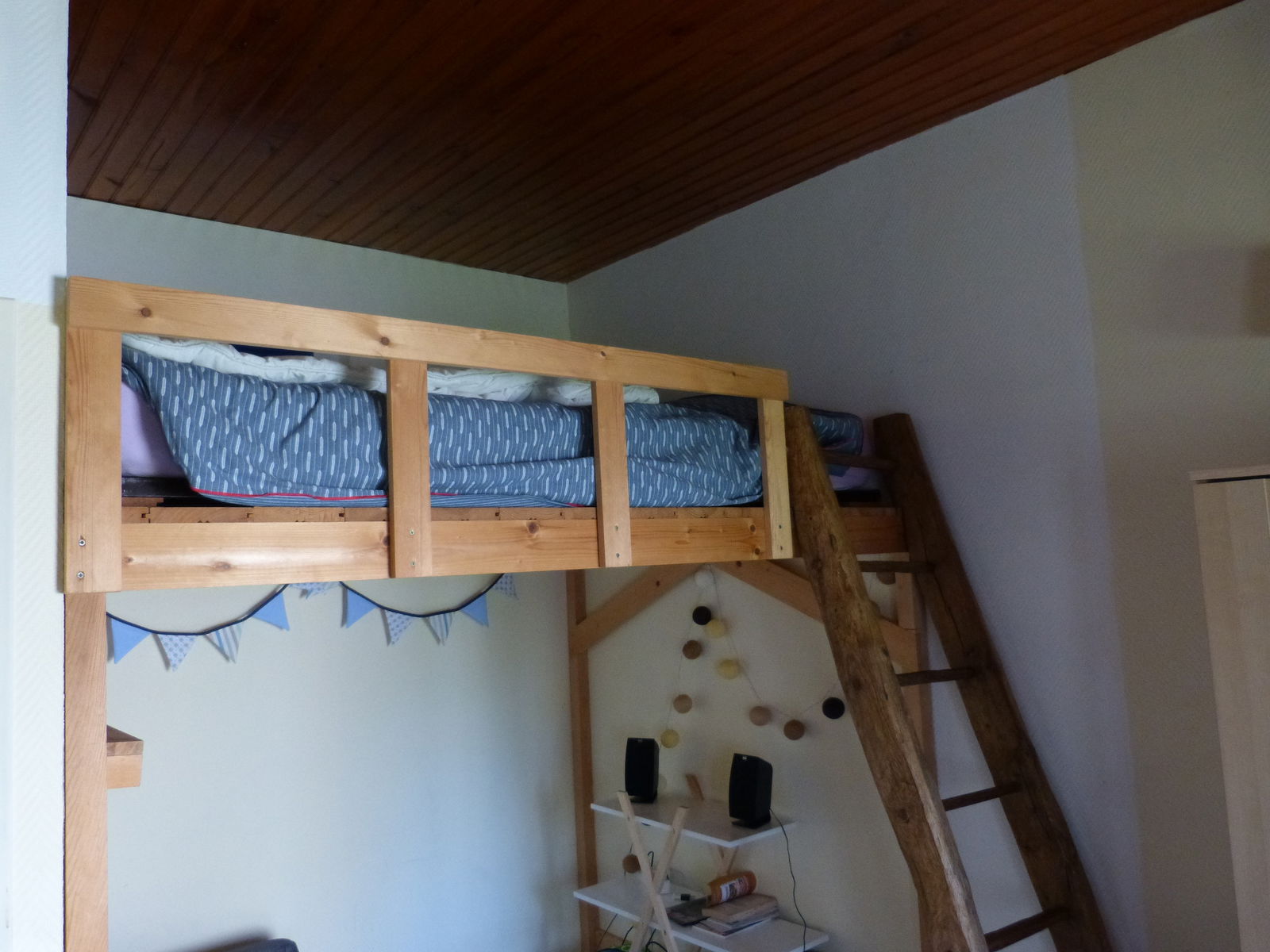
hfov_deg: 69.4
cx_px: 635
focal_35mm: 25
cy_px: 476
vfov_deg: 54.9
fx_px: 917
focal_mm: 4.5
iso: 400
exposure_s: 1/60
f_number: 2.8
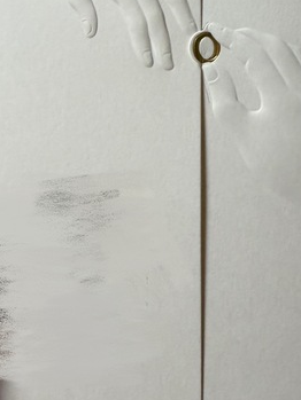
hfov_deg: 26.3
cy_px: 58
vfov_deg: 33.5
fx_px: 637
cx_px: 214
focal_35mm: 55
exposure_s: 1/120
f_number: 2.2
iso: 200
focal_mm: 2.22
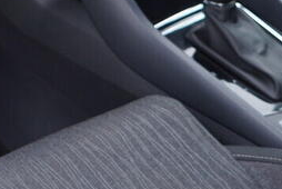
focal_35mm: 145
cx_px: -101
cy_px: -153
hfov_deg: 13.5
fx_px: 1137
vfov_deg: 9.1
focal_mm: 24
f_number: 2.8
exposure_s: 1/40
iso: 160
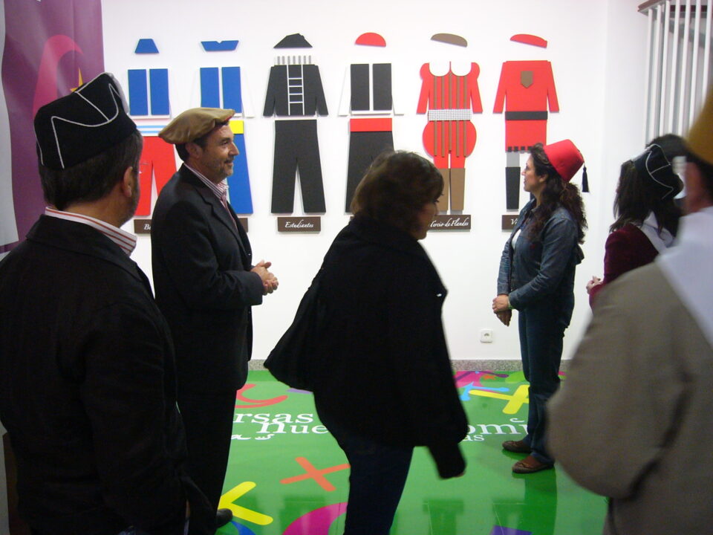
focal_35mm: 35
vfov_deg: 40.7
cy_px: 268
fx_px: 721
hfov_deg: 52.6
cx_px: 356
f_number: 2.8
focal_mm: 5.8
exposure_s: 1/10
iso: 200
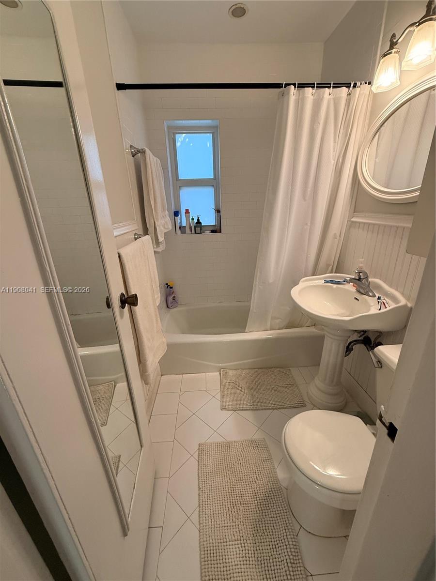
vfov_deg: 102.1
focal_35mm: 14
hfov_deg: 85.7
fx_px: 235
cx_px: 218
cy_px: 290
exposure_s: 1/120
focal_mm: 2.22
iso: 200
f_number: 2.2
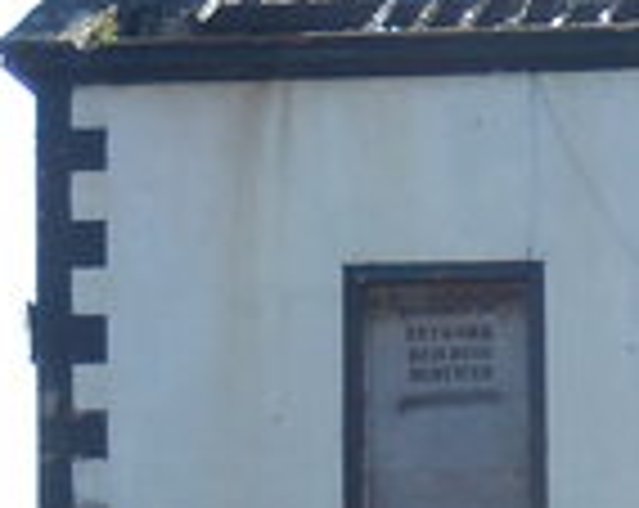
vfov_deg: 6.7
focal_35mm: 225
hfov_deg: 8.4
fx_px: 4246
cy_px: 859
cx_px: 909
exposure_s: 1/400
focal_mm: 9.2
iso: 125
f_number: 4.5
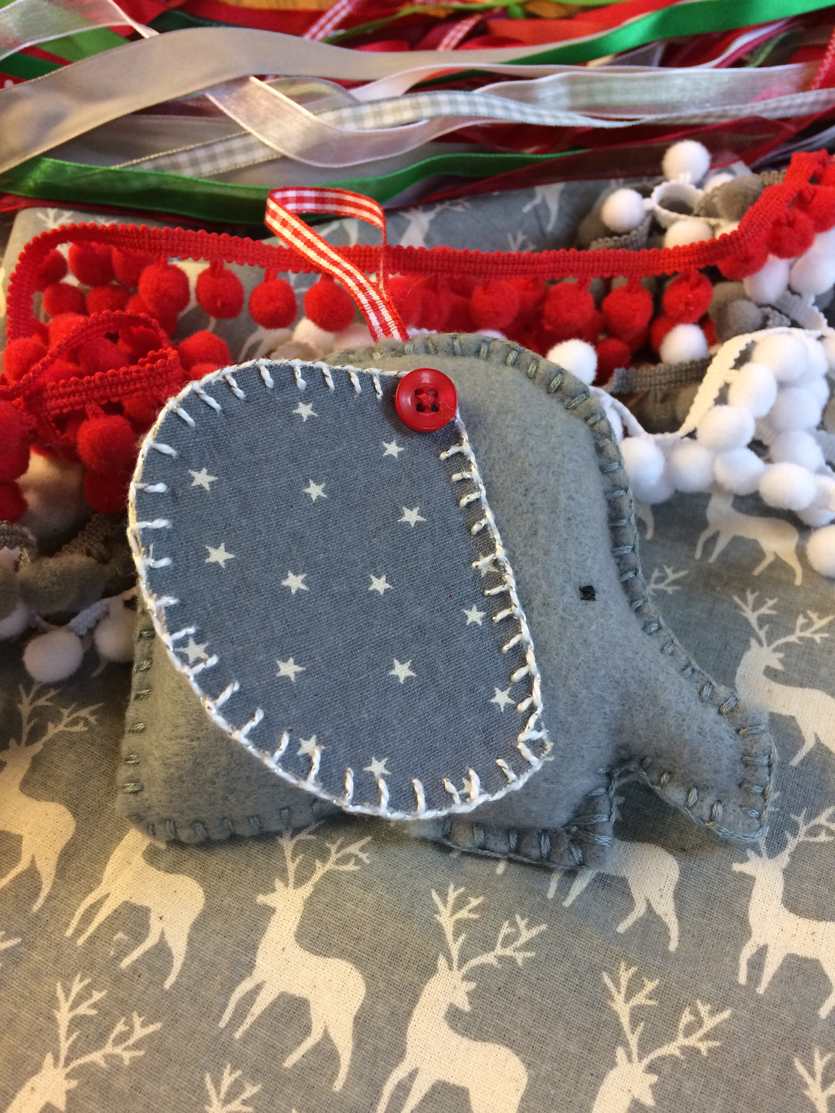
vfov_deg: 61.7
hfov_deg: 48.2
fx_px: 933
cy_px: 556
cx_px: 418
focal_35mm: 29
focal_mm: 4.15
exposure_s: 1/33
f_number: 2.2
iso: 80
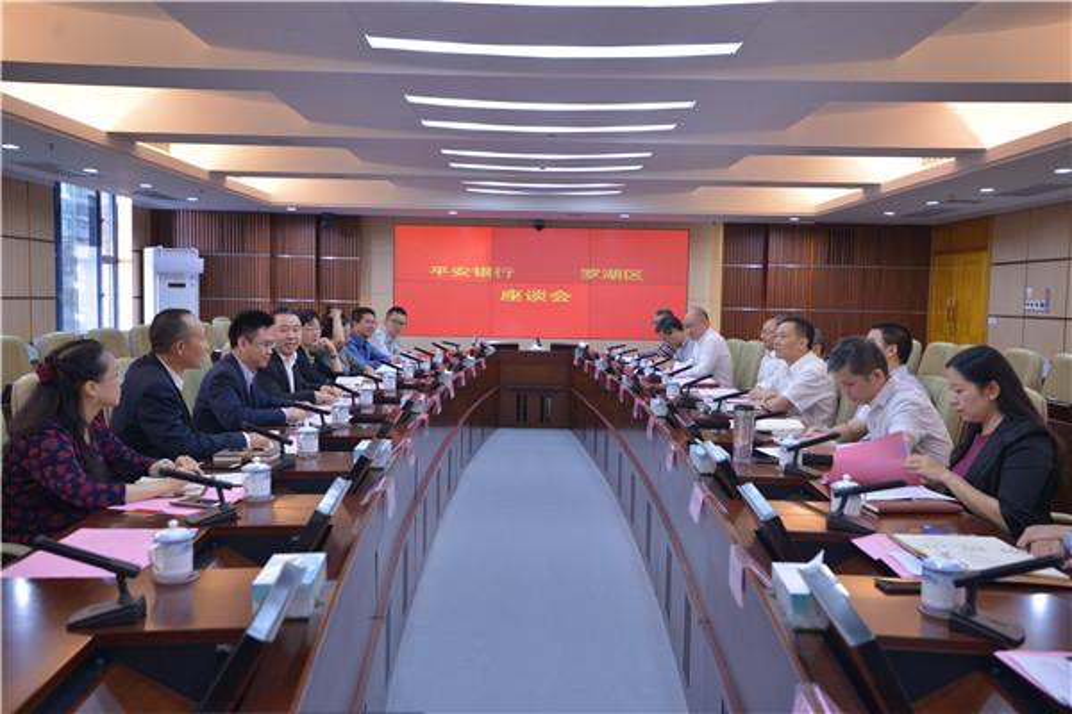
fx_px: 953
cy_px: 357
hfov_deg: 58.7
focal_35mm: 32
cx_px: 536
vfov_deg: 41.1
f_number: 3.5
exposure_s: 1/50
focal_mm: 32
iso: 1000
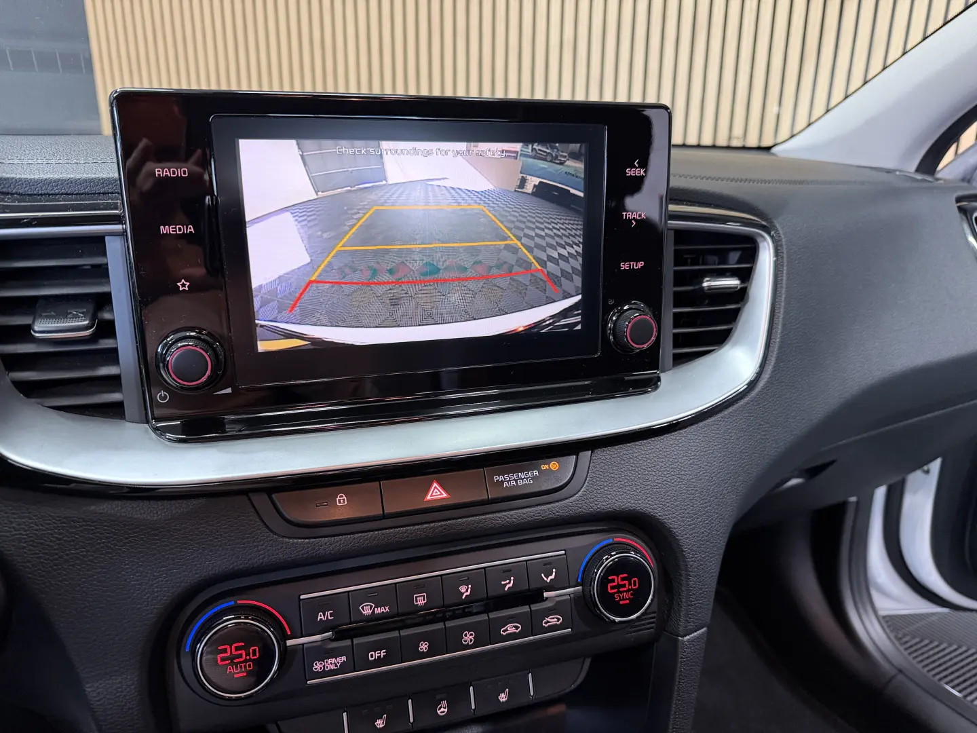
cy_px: 366
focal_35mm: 24
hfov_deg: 71.6
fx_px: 677
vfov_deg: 56.8
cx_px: 488
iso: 320
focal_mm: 6.76
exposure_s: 1/50
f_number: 1.78
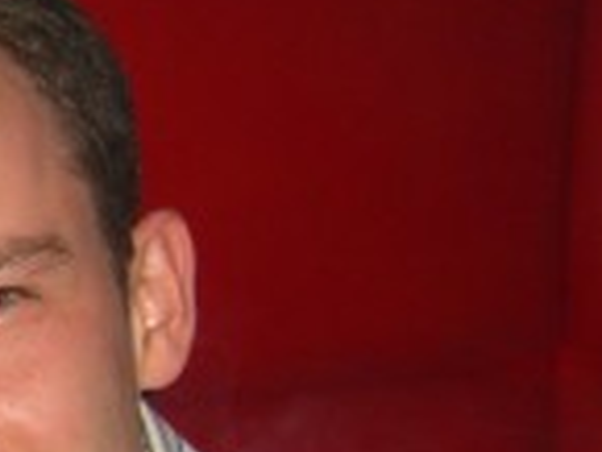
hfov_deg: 11.7
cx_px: -440
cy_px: 676
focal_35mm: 157
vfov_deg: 9.2
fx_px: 2733
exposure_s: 1/60
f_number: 2.8
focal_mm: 7.9
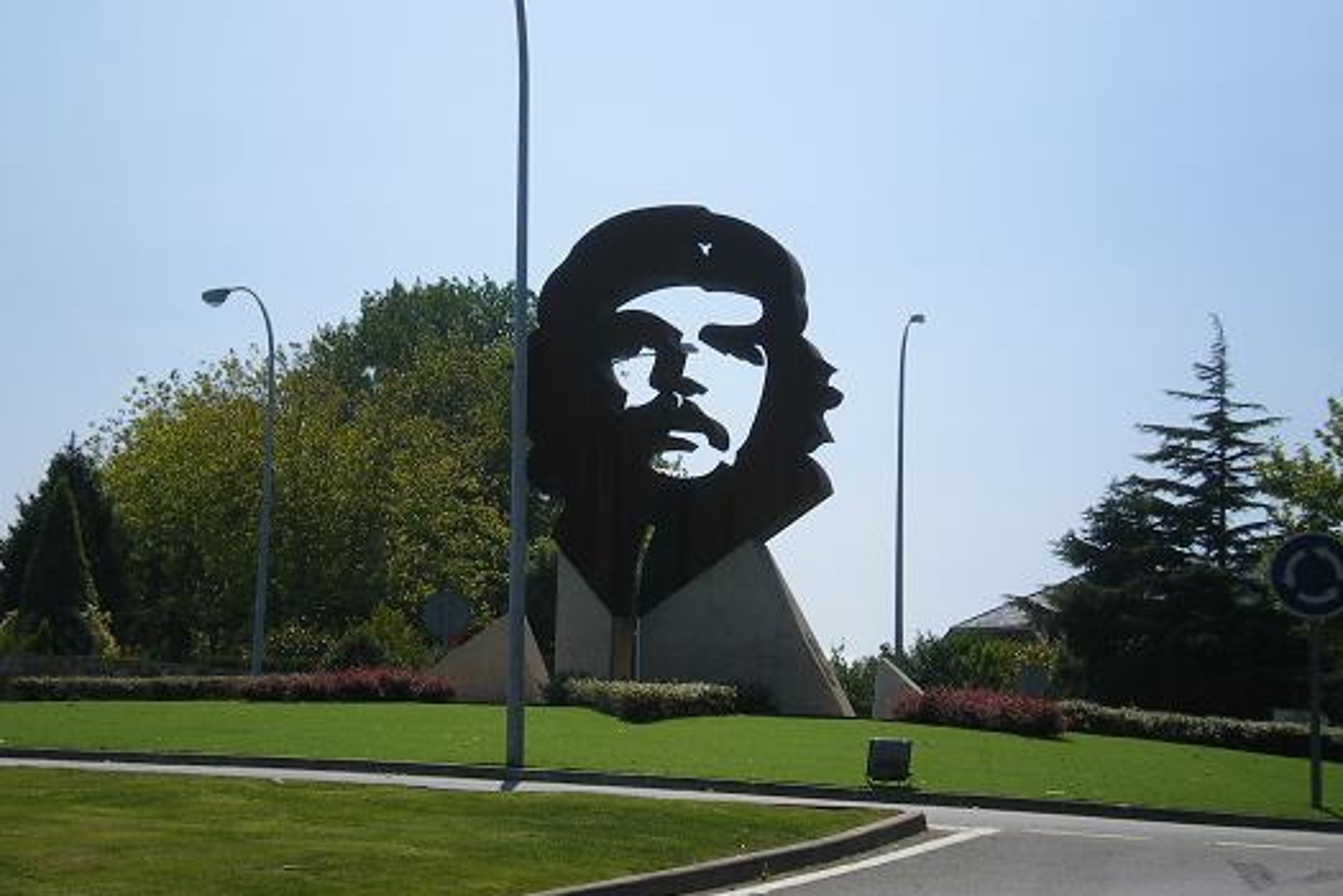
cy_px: 445
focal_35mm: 91
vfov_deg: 15.0
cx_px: 673
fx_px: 3395
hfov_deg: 22.4
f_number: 7.2
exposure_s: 1/250
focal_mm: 14.3
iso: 64
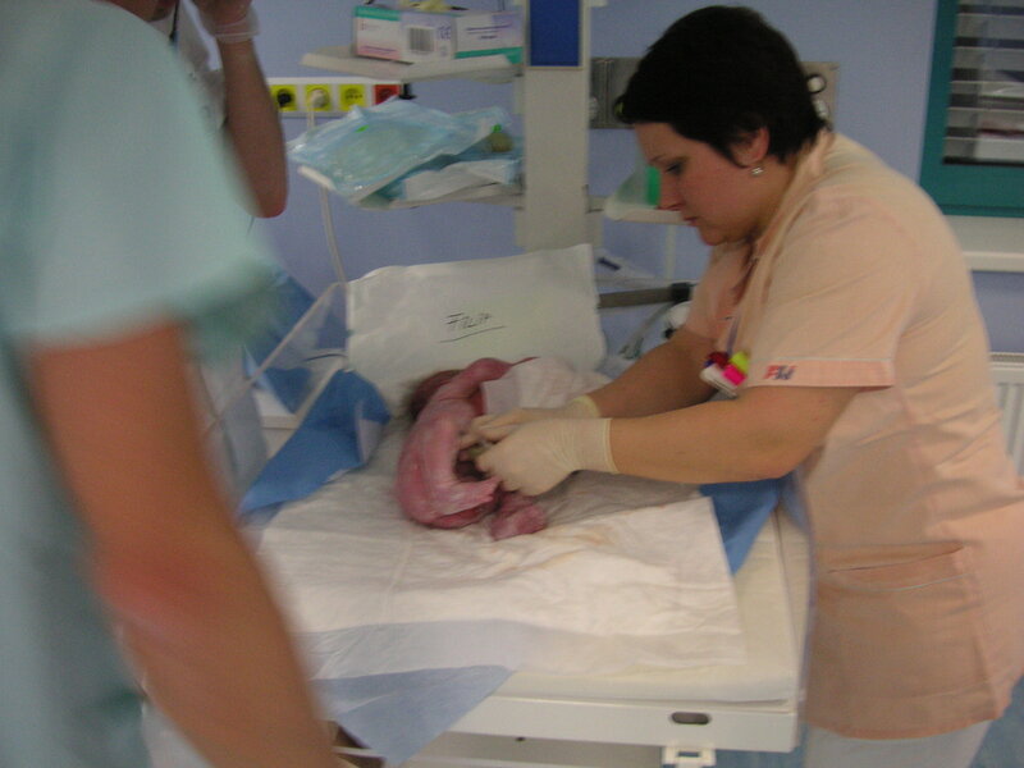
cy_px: 384
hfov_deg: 50.1
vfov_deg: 38.7
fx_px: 1095
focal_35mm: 37
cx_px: 512
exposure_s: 1/20
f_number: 2.8
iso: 100
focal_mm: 6.1
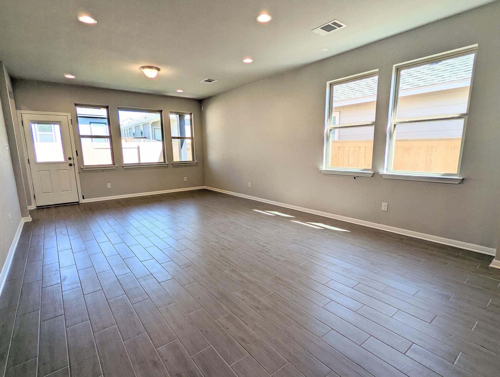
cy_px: 192
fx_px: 246
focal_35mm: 17
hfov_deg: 90.9
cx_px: 242
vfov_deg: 74.9
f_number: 2.2
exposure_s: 1/147
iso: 44
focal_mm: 2.35
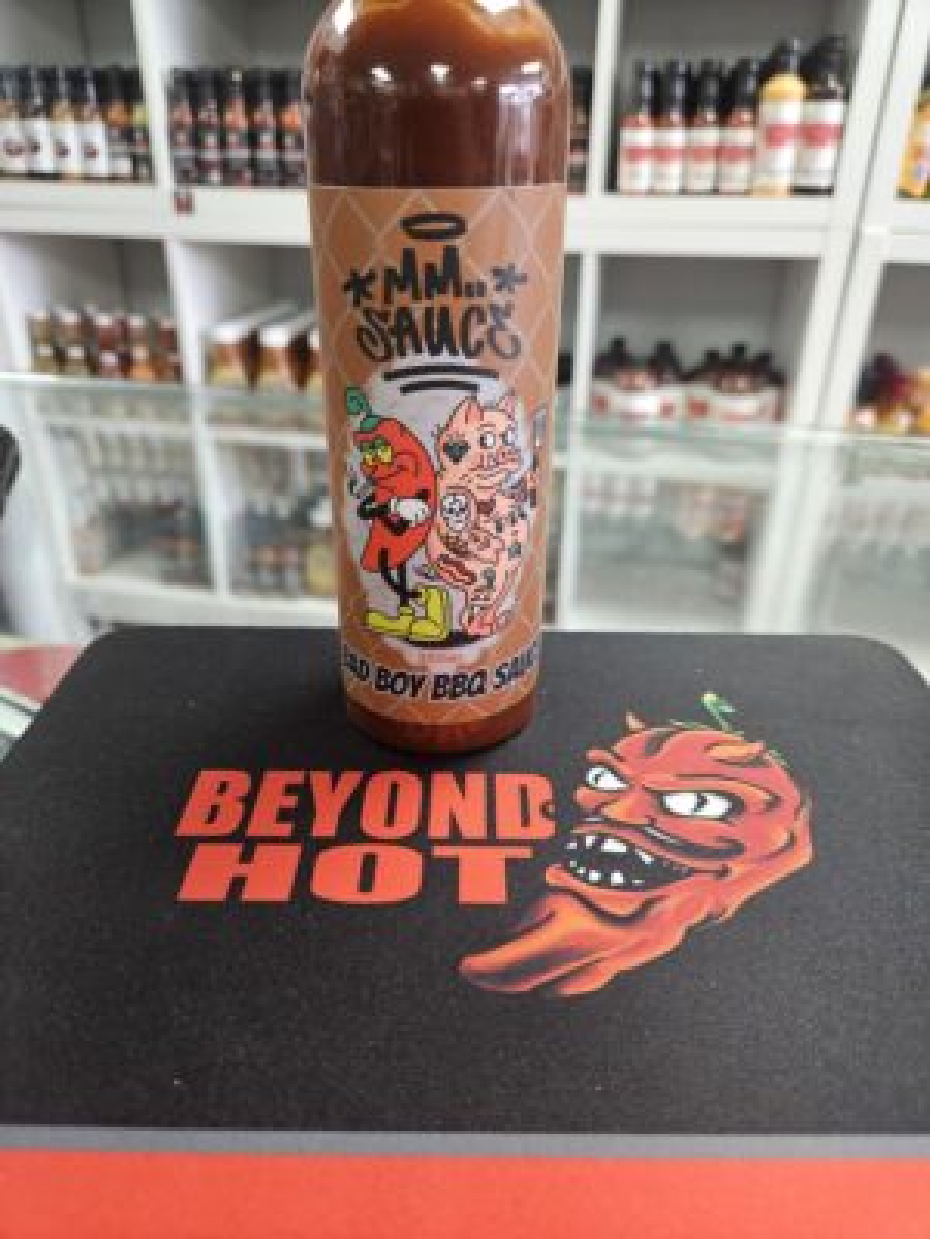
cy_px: 620
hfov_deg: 58.9
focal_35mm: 23
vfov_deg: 73.9
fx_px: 824
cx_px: 465
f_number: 1.8
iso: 320
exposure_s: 1/120
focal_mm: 5.4
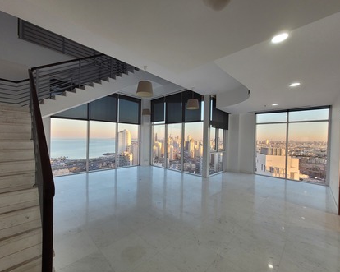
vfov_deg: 87.9
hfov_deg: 100.6
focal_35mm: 14
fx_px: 141
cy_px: 139
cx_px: 158
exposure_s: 1/100
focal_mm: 1.74
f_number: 2.2
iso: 80
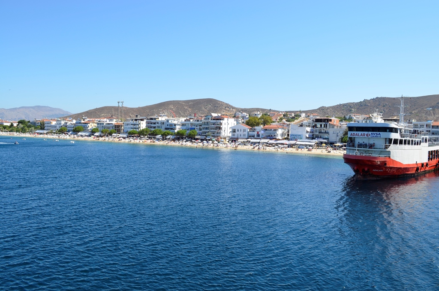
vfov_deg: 43.4
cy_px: 146
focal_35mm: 30
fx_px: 365
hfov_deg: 62.0
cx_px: 220
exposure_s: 1/250
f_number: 8
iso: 125
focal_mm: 20
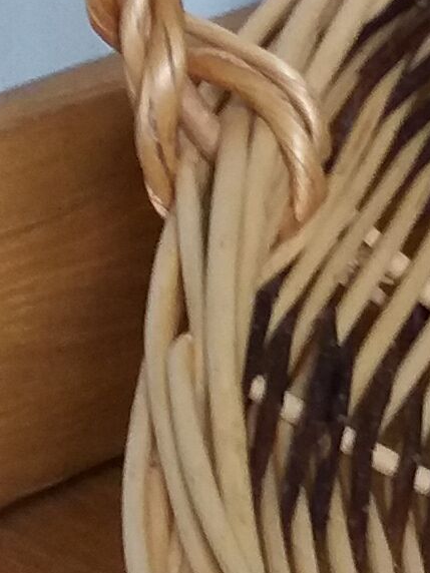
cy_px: 211
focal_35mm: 202
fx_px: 3346
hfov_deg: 6.5
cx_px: 1455
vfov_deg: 9.8
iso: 100
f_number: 1.9
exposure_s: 1/33
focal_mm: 3.7
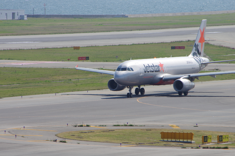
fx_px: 2931
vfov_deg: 3.0
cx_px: 118
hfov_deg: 4.6
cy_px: 78
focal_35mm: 450
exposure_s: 1/400
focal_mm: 300
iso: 200
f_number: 11
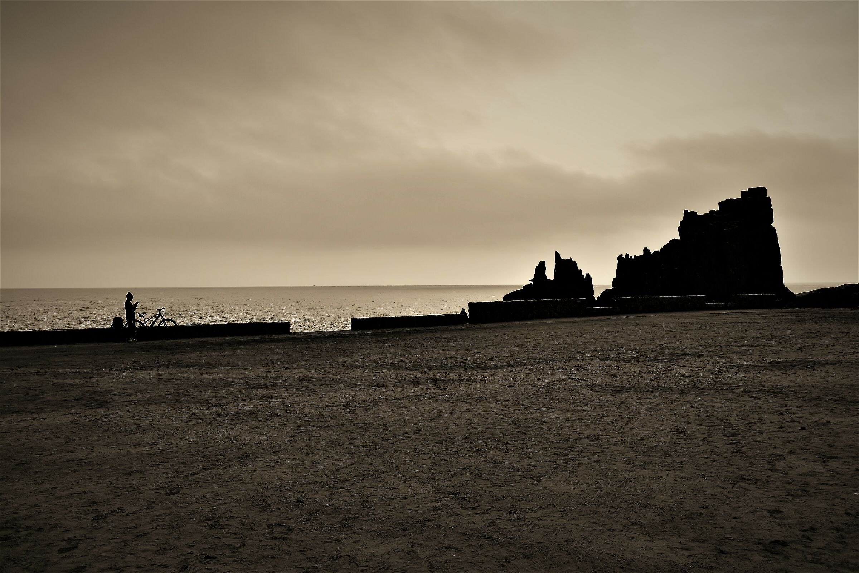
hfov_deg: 55.1
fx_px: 823
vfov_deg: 38.4
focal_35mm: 34
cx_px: 430
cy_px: 286
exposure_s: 1/250
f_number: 6.3
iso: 200
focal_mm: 23
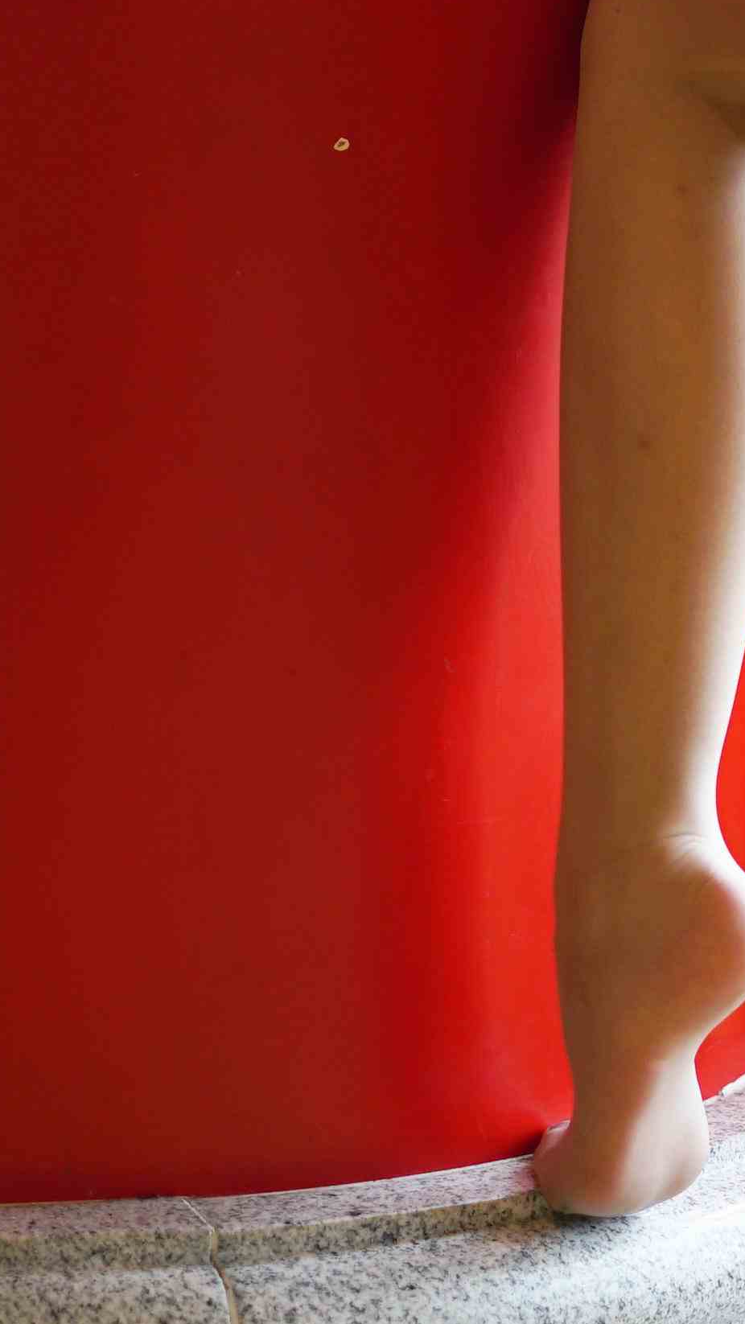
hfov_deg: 8.8
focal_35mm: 135
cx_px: 1030
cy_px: 589
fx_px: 4741
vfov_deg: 15.9
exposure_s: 1/320
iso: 200
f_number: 1.8
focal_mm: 50
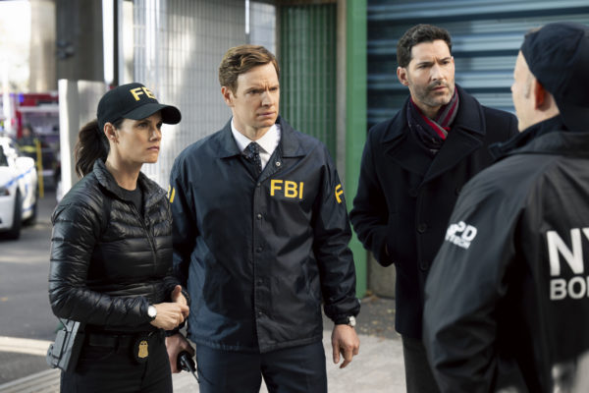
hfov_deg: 28.8
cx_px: 294
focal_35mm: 70
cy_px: 196
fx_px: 1145
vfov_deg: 19.5
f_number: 4
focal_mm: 70
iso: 500
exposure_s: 1/800
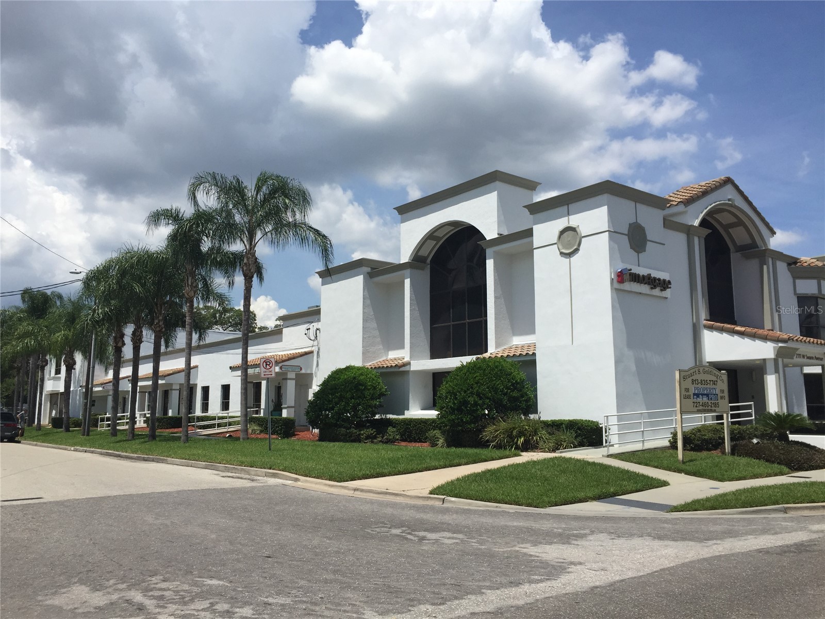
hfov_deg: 61.7
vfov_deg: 48.2
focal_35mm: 29
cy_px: 310
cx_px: 412
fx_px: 691
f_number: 2.2
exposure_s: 1/3300
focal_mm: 4.15
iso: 32
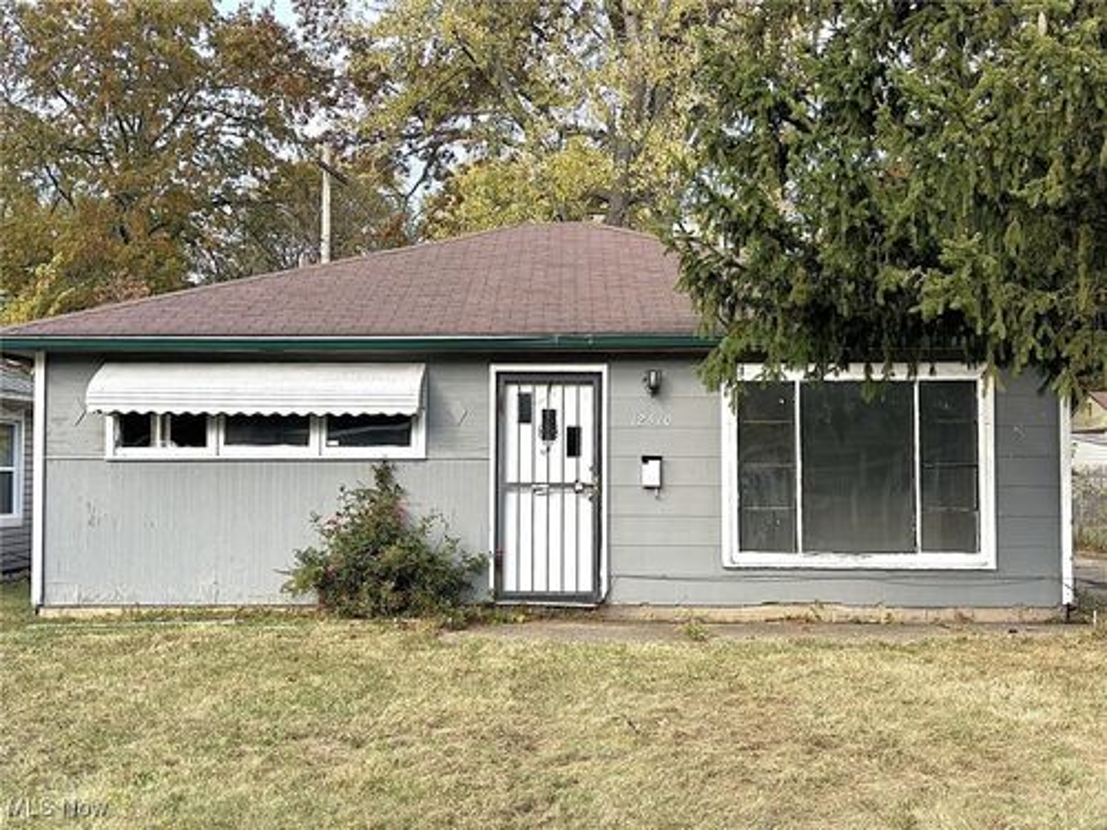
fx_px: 1247
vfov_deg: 36.8
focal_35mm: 39
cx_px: 554
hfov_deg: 47.9
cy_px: 415
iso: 50
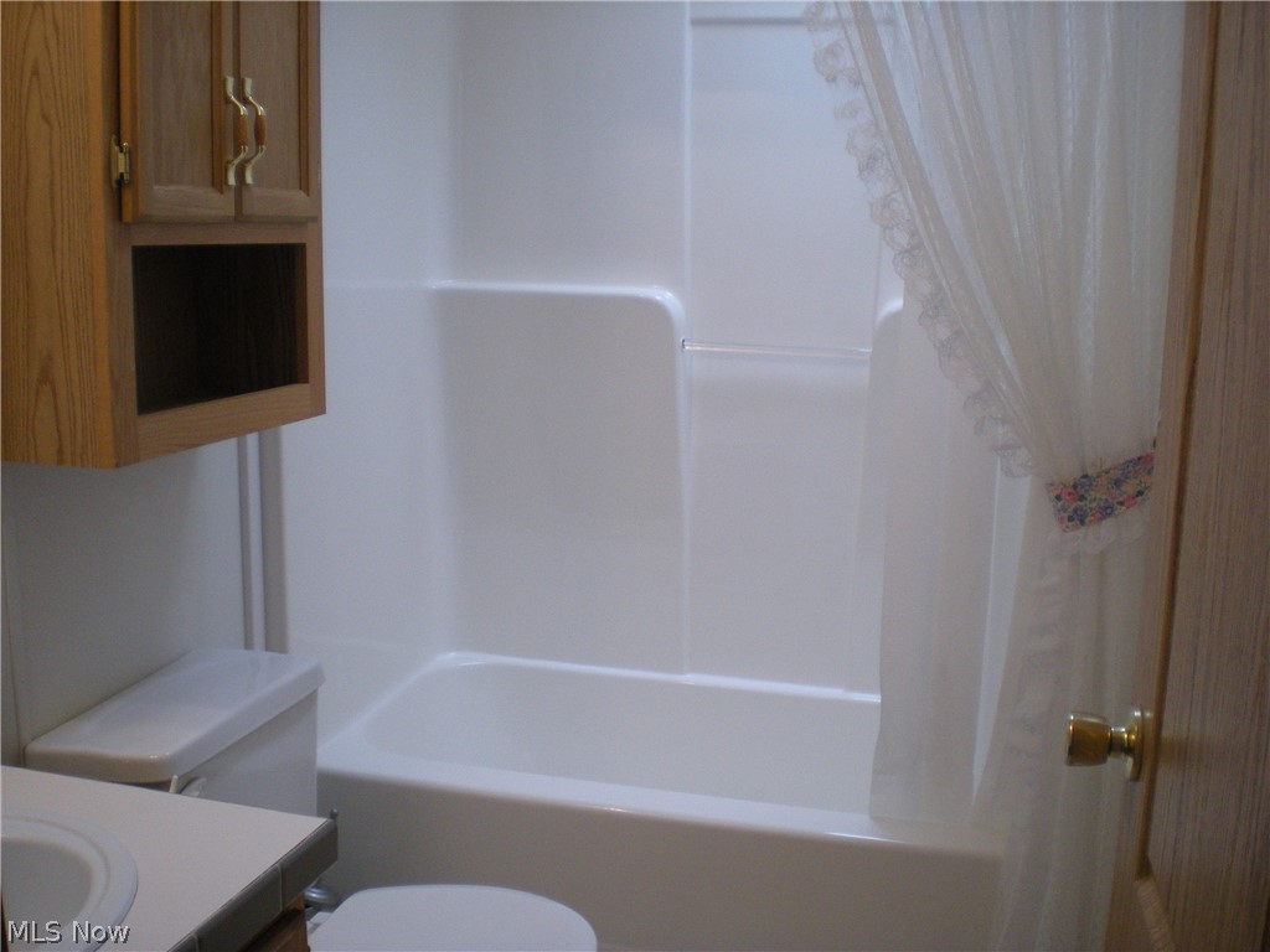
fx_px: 1394
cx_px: 635
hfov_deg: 49.0
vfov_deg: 37.7
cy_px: 476
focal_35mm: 38
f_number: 3.1
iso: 188
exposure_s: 1/59.6
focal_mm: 6.3
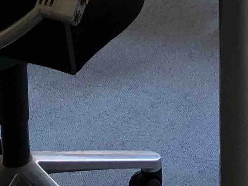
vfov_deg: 8.5
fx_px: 1096
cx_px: 205
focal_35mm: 153
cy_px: -318
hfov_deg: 12.8
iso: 20
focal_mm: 4
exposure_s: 1/124
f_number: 1.8
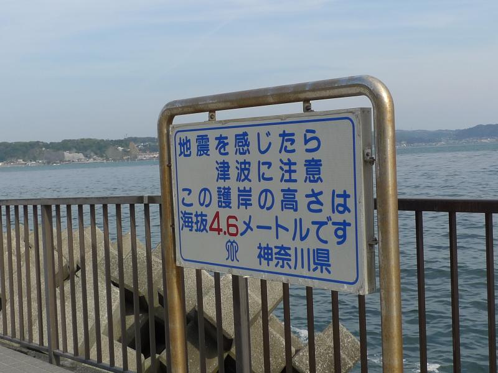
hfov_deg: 38.2
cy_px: 186
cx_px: 249
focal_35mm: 50
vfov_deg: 29.1
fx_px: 719
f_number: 4
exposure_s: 1/640
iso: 80
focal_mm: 5.9
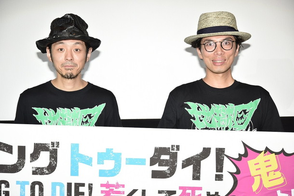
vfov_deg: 20.0
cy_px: 98
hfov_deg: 29.6
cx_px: 147
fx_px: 555
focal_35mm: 68
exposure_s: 1/250
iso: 1250
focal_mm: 68
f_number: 4.5
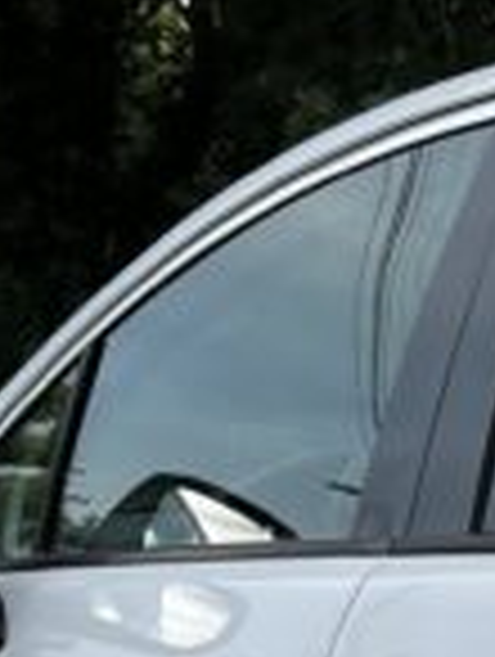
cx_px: 1454
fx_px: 2700
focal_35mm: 142
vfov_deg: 13.0
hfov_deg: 8.8
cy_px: 1017
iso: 50
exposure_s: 1/1669
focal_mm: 5.7
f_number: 1.5
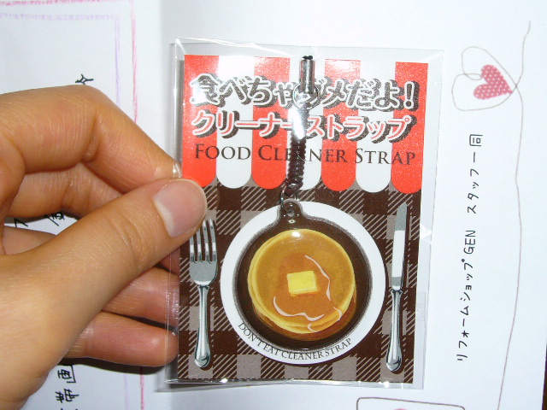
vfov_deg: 25.2
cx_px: 274
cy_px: 205
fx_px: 917
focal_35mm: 58
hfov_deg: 33.2
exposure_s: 1/30
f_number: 3.3
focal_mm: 6.9
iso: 80
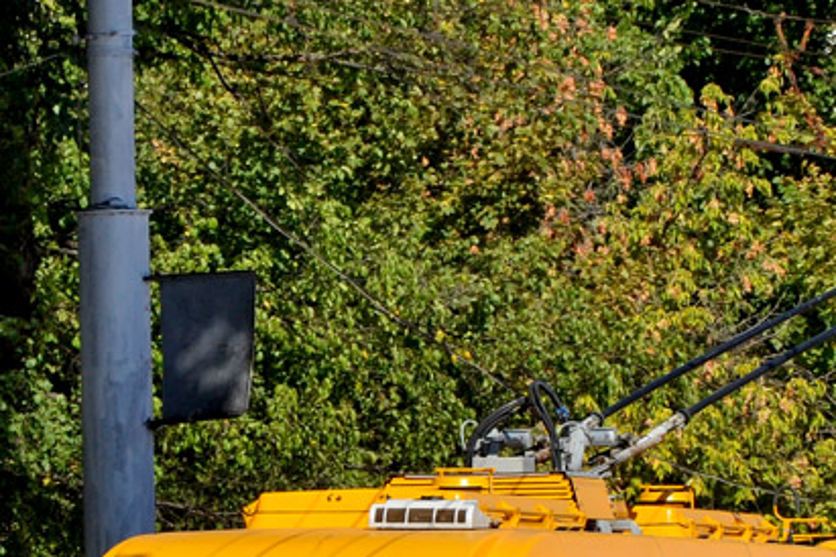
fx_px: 9358
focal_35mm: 403
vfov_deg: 3.4
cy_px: 433
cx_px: 293
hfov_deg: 5.1
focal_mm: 92
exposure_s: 1/320
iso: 140
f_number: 10
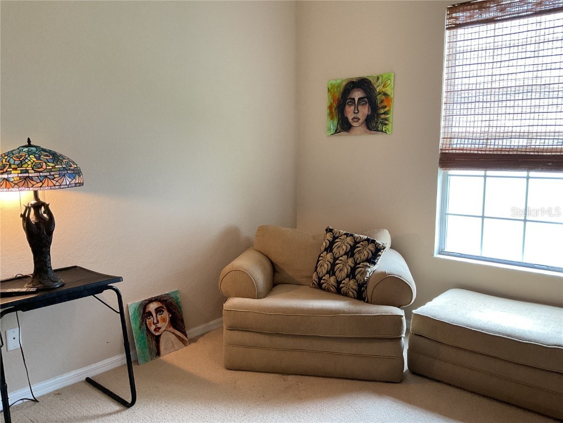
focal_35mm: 29
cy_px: 212
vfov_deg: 48.2
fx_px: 472
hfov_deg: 61.7
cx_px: 282
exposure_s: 1/60
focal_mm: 3
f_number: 1.8
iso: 160
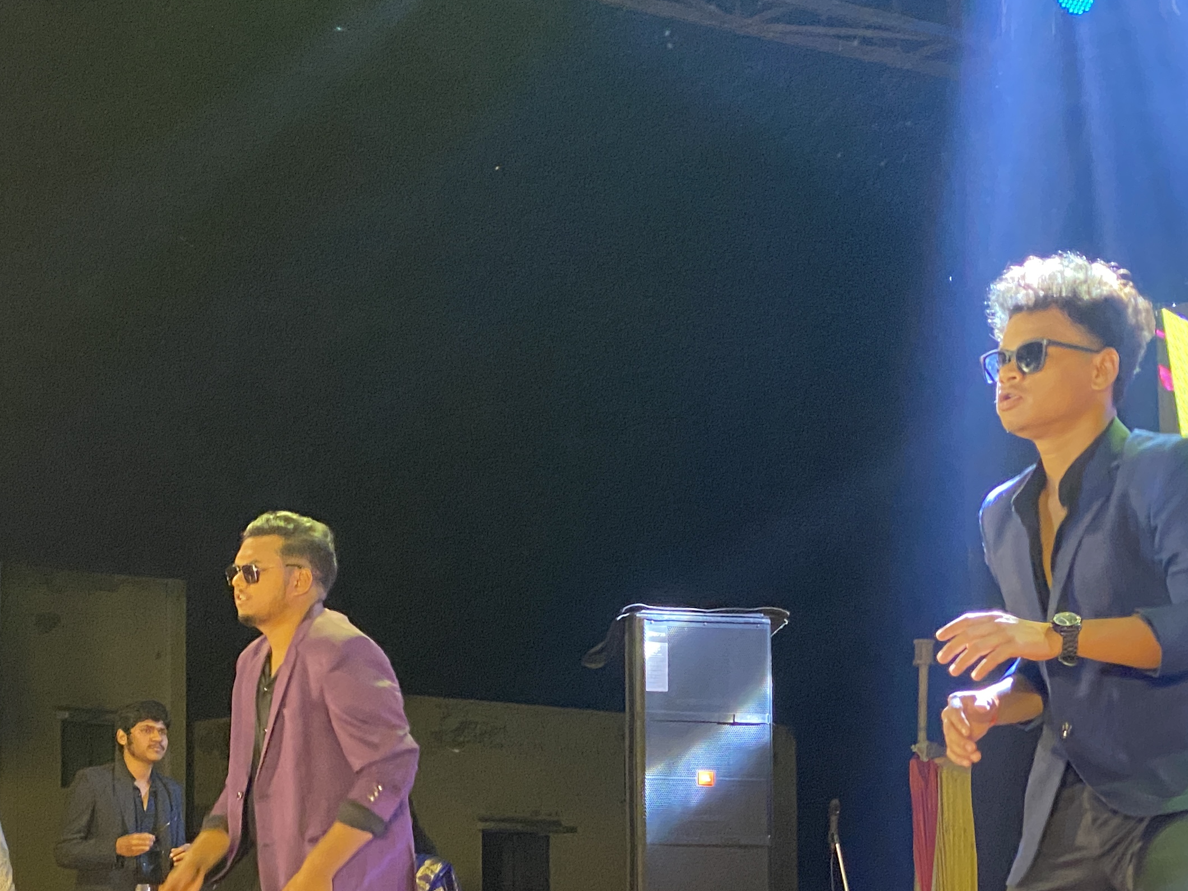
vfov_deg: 14.8
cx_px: 624
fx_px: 3397
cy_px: 750
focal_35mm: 99
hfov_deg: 19.8
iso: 160
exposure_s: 1/59
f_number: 2
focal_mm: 6
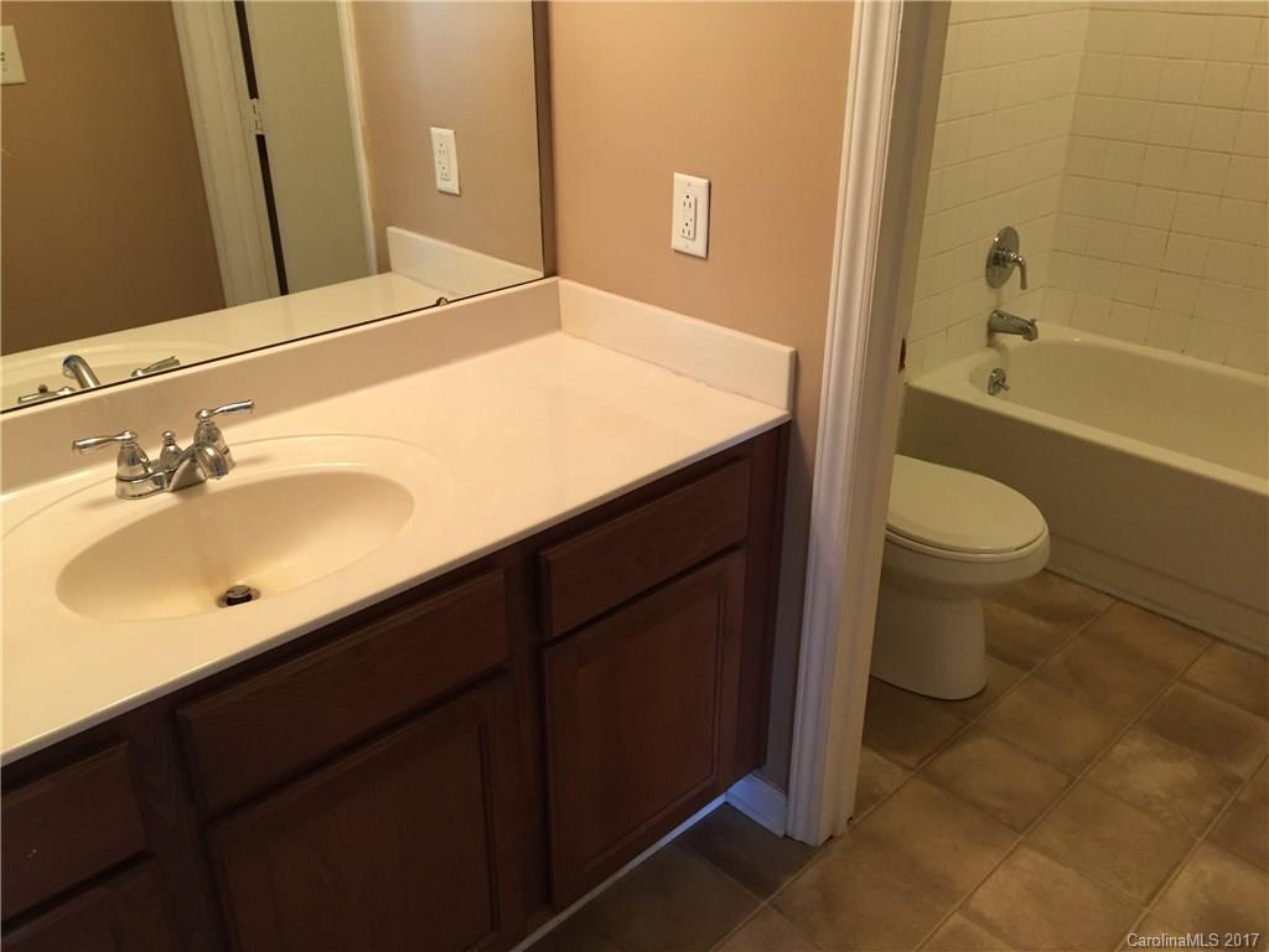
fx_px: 1063
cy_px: 476
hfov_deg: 61.7
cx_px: 634
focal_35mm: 29
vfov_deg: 48.2
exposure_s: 1/30
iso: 100
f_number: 2.2
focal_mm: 4.15
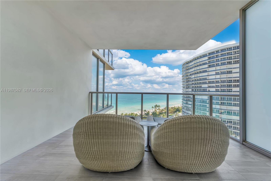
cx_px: 136
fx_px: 105
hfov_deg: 104.3
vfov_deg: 81.2
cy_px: 90
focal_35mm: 14
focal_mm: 14
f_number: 5.6
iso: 100
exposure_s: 1/320
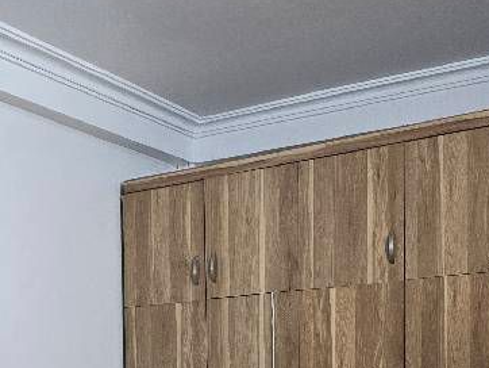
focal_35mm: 65
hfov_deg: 28.4
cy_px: 440
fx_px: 919
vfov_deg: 21.1
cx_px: 32
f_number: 1.7
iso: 200
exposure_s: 1/100
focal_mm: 6.3
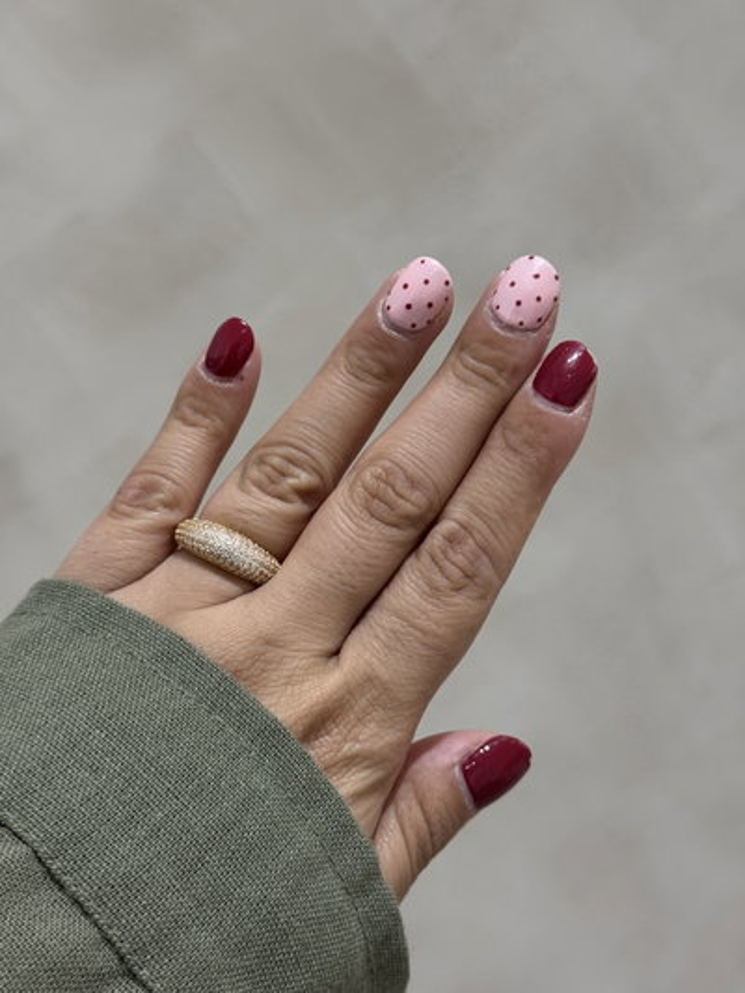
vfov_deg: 39.6
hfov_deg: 30.3
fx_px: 1377
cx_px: 372
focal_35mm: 48
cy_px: 496
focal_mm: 6.76
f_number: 1.78
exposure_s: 1/50
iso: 80
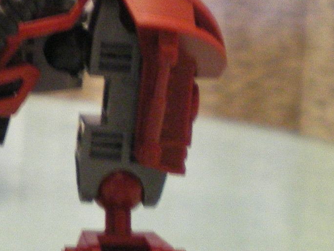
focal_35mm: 128
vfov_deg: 11.5
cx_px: -55
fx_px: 1235
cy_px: 2
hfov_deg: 14.9
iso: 400
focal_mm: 6.3
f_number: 3.1
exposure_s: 1/6
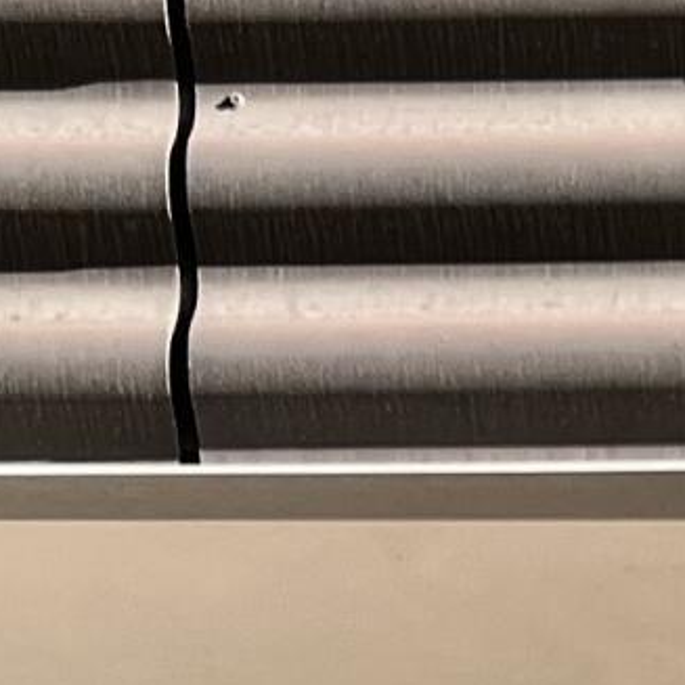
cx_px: 1018
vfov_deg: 7.4
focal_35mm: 211
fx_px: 4724
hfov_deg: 8.1
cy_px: 2013
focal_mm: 5.1
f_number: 1.6
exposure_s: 1/1252
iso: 50
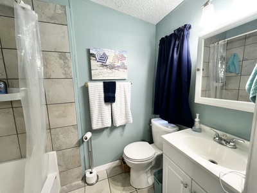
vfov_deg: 89.9
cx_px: 128
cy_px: 96
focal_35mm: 13
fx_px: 97
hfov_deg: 106.2
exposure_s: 1/60
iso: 160
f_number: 1.8
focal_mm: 1.57
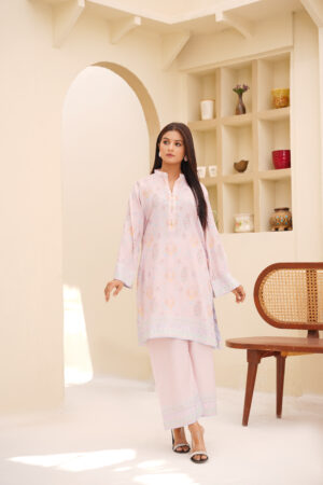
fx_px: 857
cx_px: 162
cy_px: 242
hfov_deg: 21.3
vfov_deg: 31.6
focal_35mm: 64
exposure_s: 1/125
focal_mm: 63.7
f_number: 3.5
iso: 50
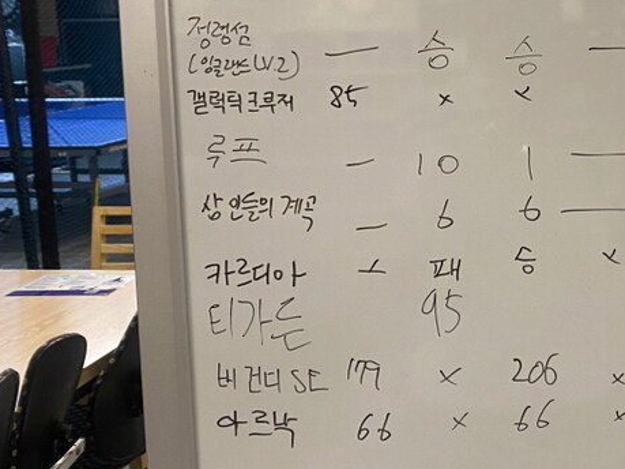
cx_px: 577
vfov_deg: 28.2
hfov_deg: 35.1
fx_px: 921
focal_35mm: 51
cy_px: 134
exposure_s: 1/60
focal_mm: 4.25
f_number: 1.8
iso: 160
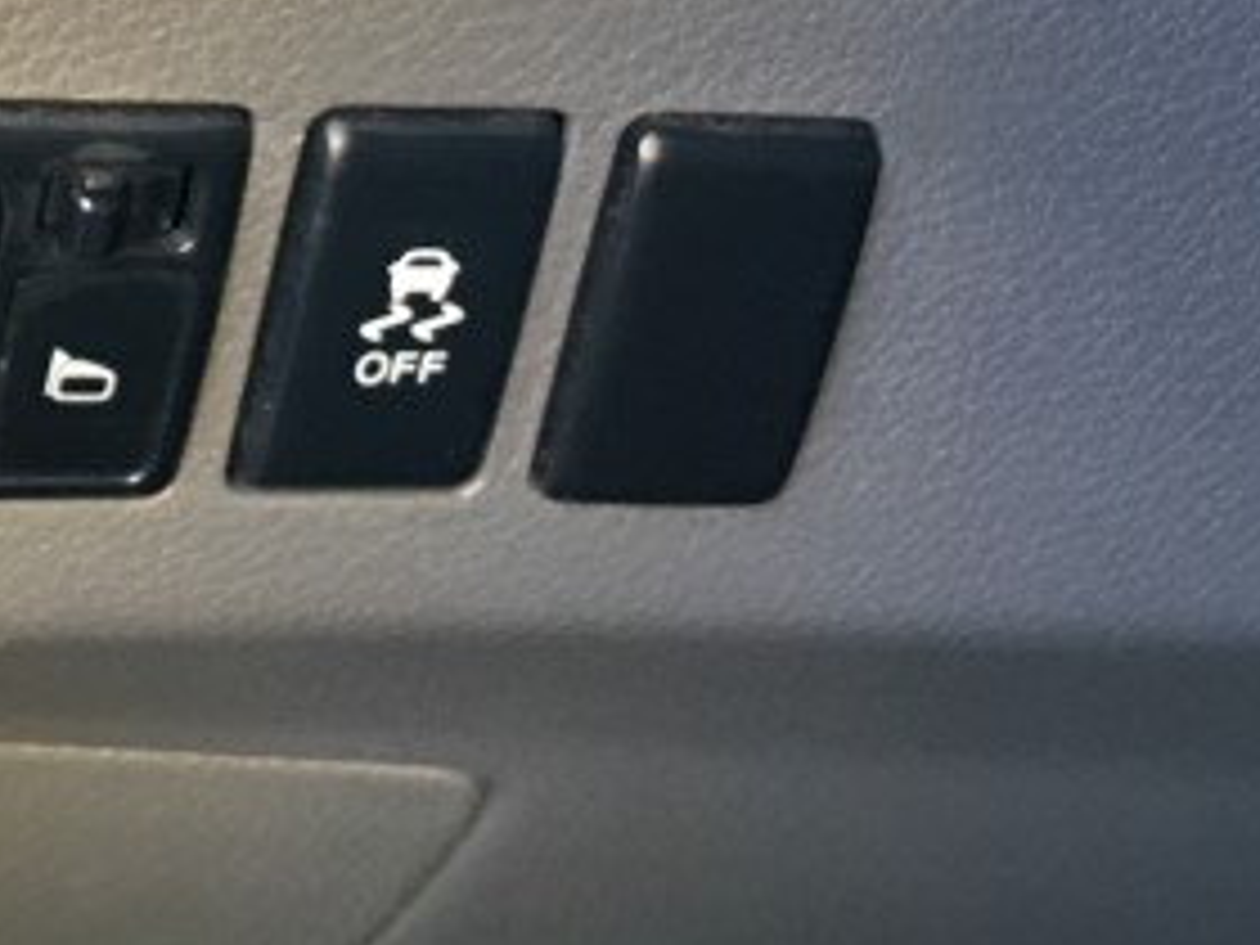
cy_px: -486
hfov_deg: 18.2
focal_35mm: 106
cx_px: 54
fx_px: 3858
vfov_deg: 13.2
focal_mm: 4.15
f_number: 2.2
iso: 100
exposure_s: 1/30
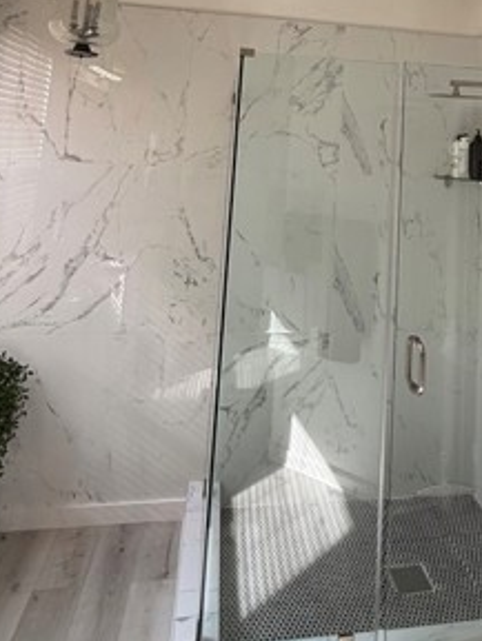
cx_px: 340
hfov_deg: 44.5
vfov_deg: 52.1
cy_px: 78
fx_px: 575
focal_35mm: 31
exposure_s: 1/120
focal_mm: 2.22
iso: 50
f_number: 2.2
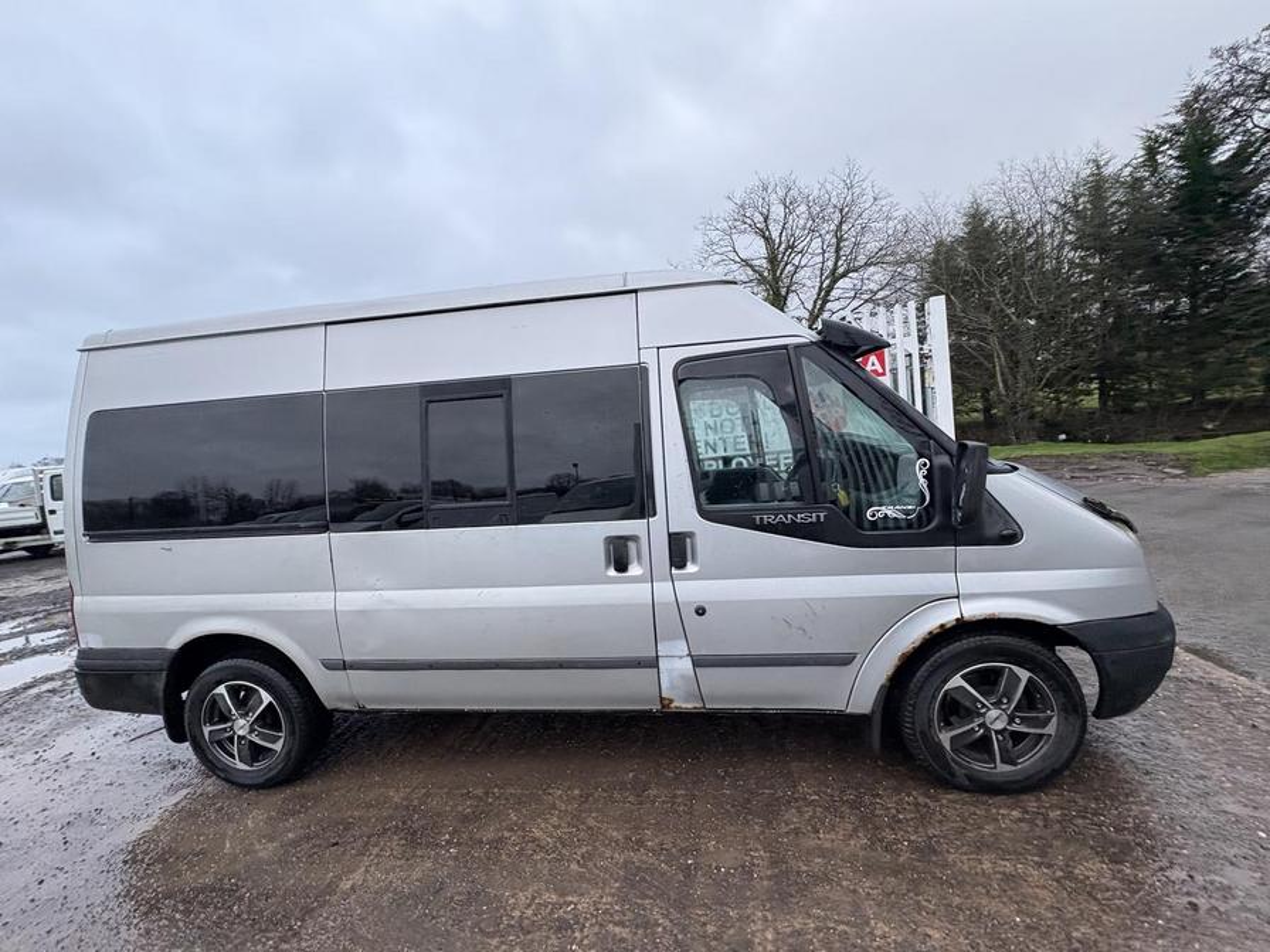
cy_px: 476
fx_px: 514
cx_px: 635
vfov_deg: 85.7
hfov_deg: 102.1
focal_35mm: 14
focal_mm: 2.22
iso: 160
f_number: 2.2
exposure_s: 1/99
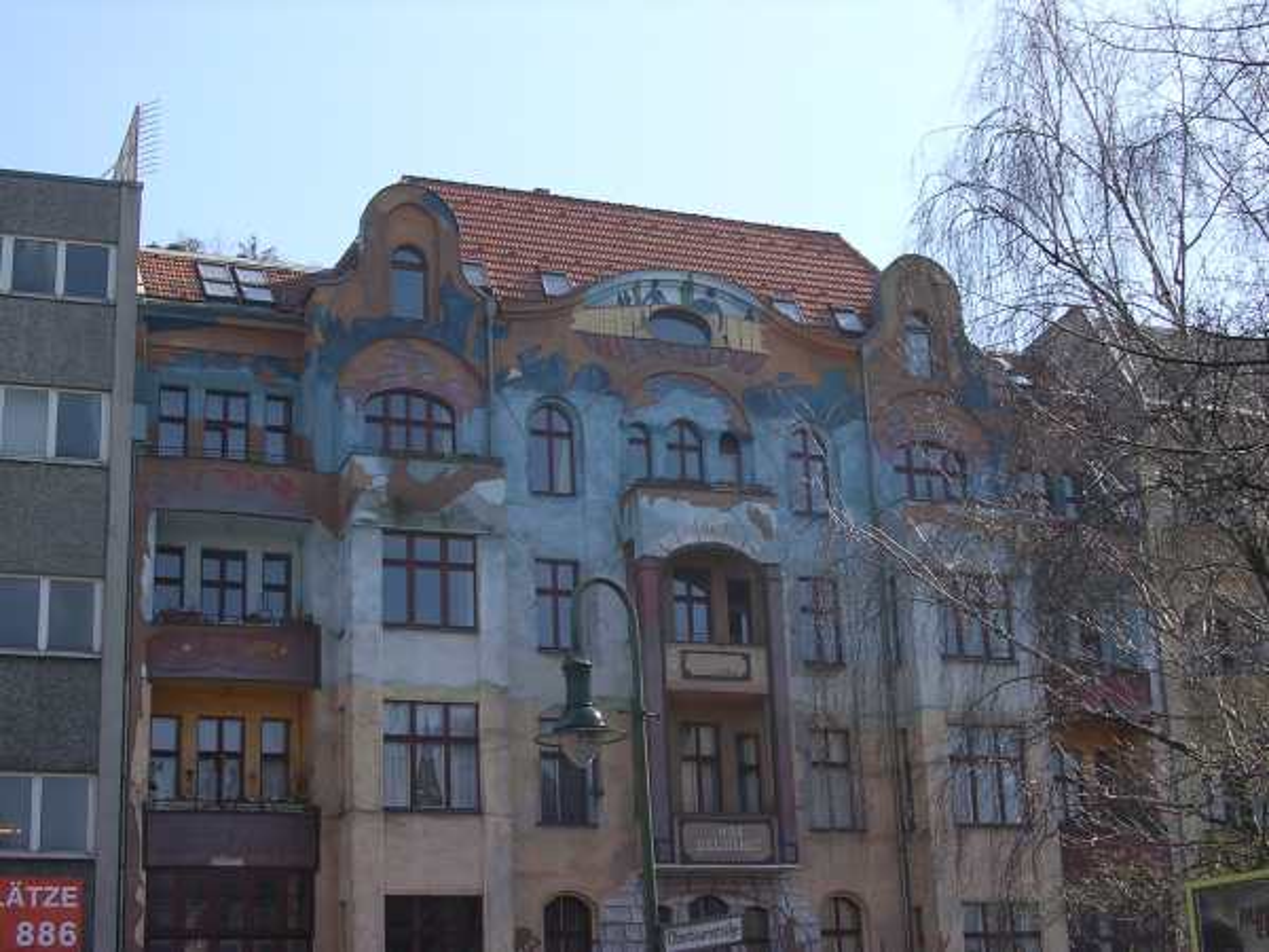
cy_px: 476
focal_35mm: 56
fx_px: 2053
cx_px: 634
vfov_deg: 26.1
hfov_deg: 34.3
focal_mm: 8.5
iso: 100
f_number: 3.3
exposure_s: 1/489
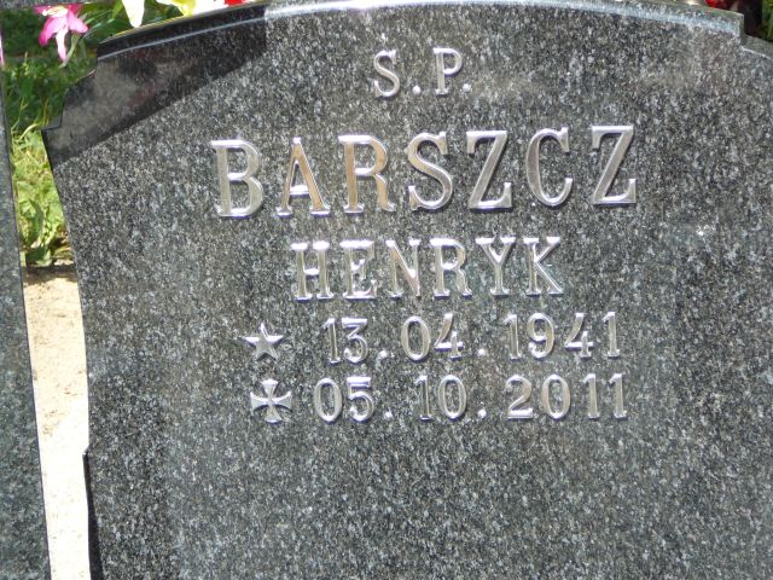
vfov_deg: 13.2
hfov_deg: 17.6
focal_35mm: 112
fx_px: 2501
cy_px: 290
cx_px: 386
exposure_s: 1/250
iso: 80
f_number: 3.9
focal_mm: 16.6
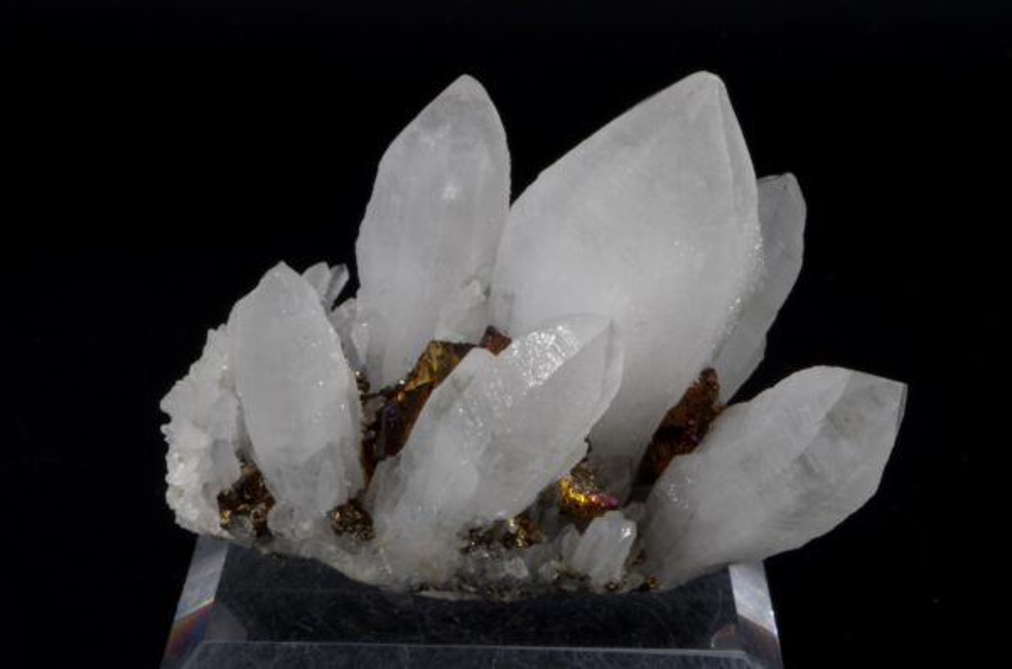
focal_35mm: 75
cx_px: 506
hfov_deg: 27.1
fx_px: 2103
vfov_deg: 18.1
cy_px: 334
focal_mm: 50
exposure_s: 1/1.67
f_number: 5.6
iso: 100
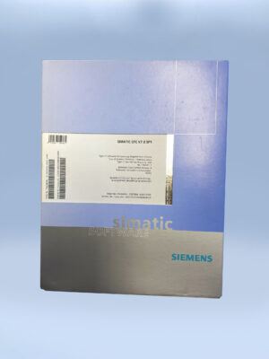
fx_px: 269
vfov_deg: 67.3
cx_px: 134
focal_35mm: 26
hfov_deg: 53.1
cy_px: 180
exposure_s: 1/102
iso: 32
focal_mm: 4.25
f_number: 1.8
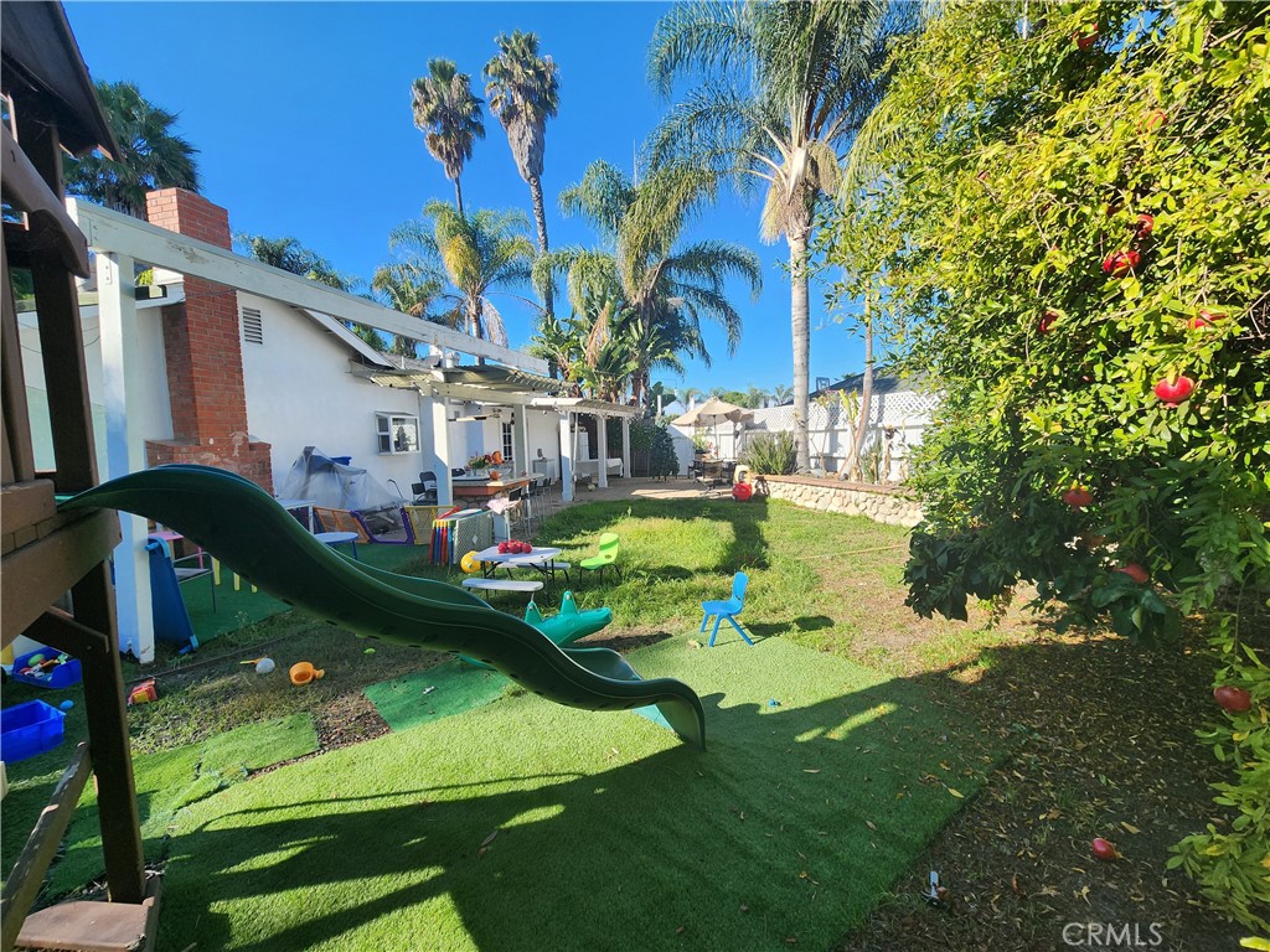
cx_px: 635
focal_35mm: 13
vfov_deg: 89.9
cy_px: 476
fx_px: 477
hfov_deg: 106.2
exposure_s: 1/857
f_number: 2.2
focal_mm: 2.2
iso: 50
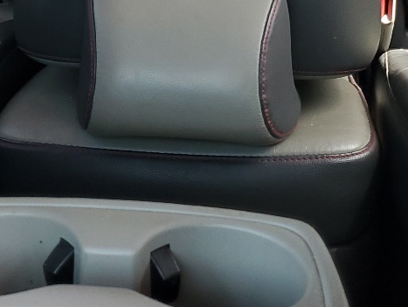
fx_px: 1050
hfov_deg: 22.0
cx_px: 178
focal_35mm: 89
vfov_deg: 15.0
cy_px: -192
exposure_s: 1/120
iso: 60
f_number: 1.5
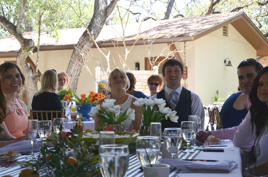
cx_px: 134
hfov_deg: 29.9
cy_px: 88
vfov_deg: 20.1
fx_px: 501
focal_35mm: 68
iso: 200
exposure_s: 1/125
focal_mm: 45
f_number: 5.6
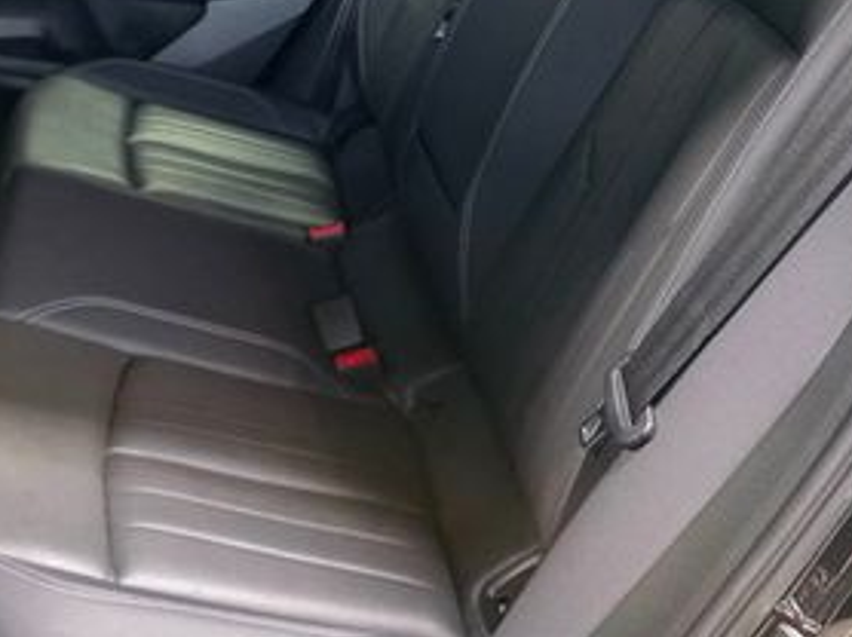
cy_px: 153
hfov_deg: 36.0
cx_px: 310
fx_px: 1303
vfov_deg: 27.1
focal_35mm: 53
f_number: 1.7
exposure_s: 1/120
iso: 1600
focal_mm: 6.3
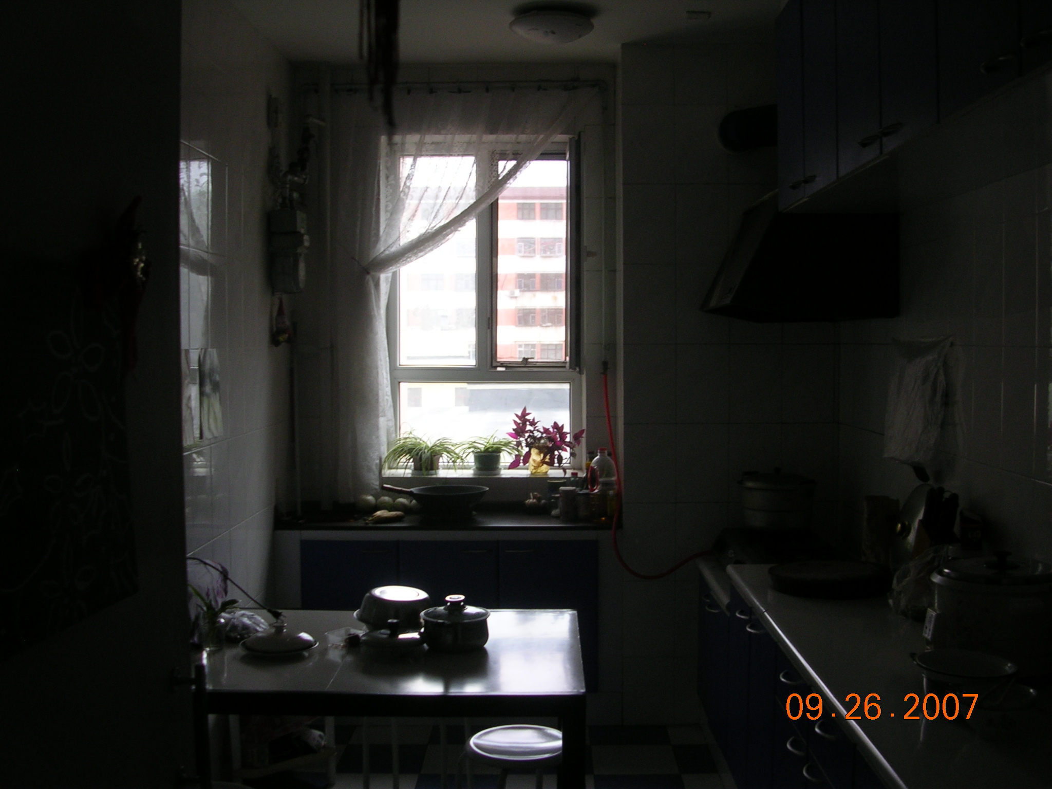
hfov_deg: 49.0
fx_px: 1155
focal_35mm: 38
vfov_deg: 37.7
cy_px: 394
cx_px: 526
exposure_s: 1/38.2
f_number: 2.8
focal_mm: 5.8
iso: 50
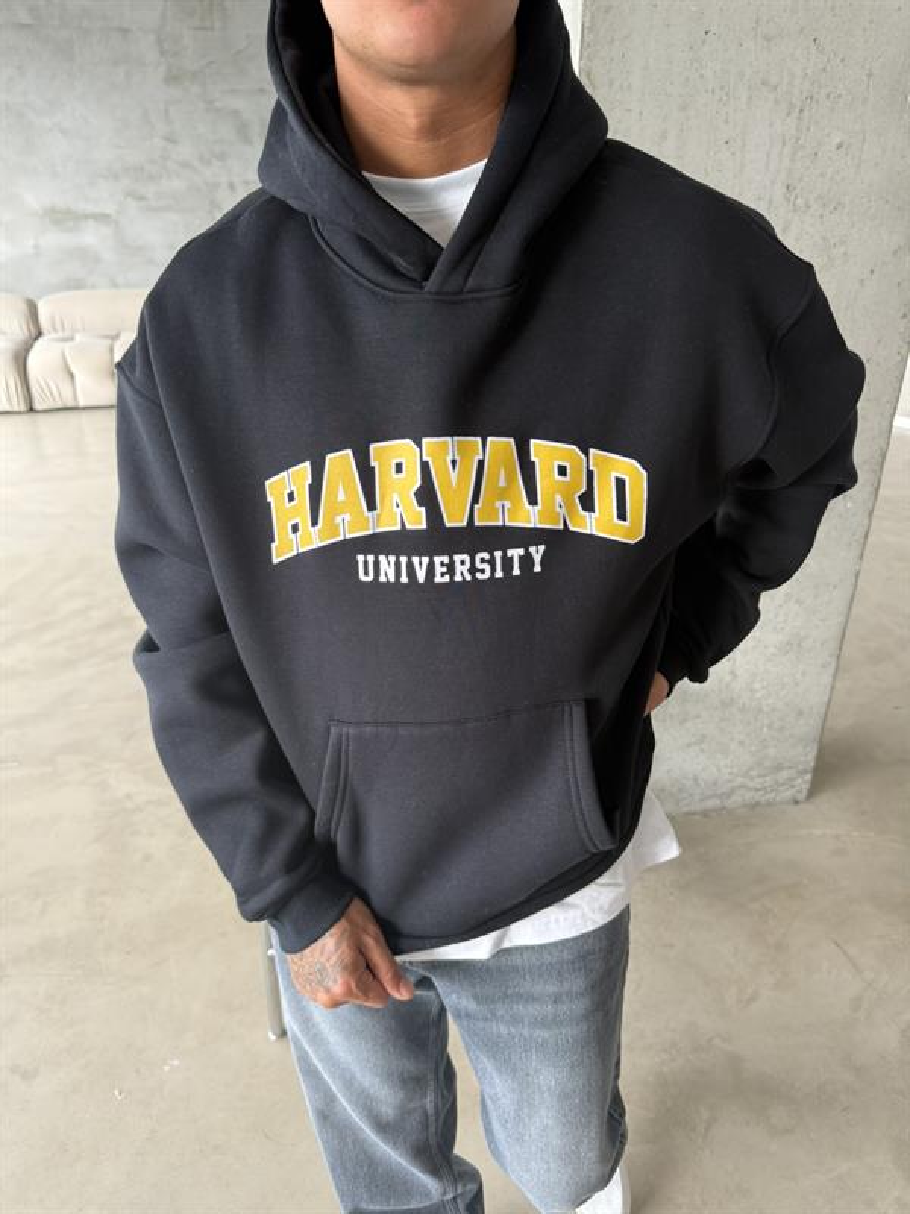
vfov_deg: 71.6
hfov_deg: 56.8
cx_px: 455
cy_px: 607
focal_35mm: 24
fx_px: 841
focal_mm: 6.76
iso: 125
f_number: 1.78
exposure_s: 1/121
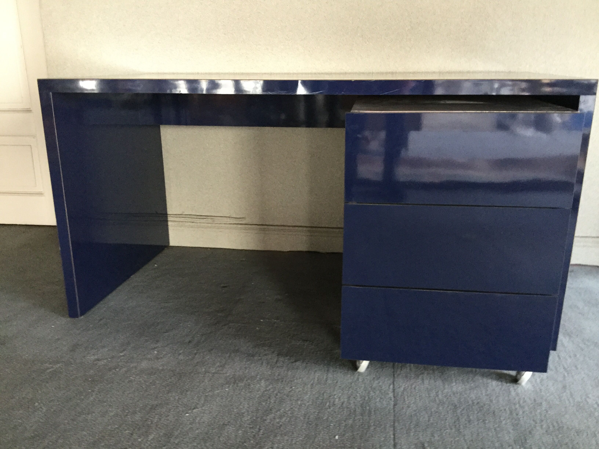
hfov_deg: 58.4
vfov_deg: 45.4
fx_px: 536
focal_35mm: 31
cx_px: 300
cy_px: 224
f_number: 2.4
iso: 200
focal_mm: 3.3
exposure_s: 1/33
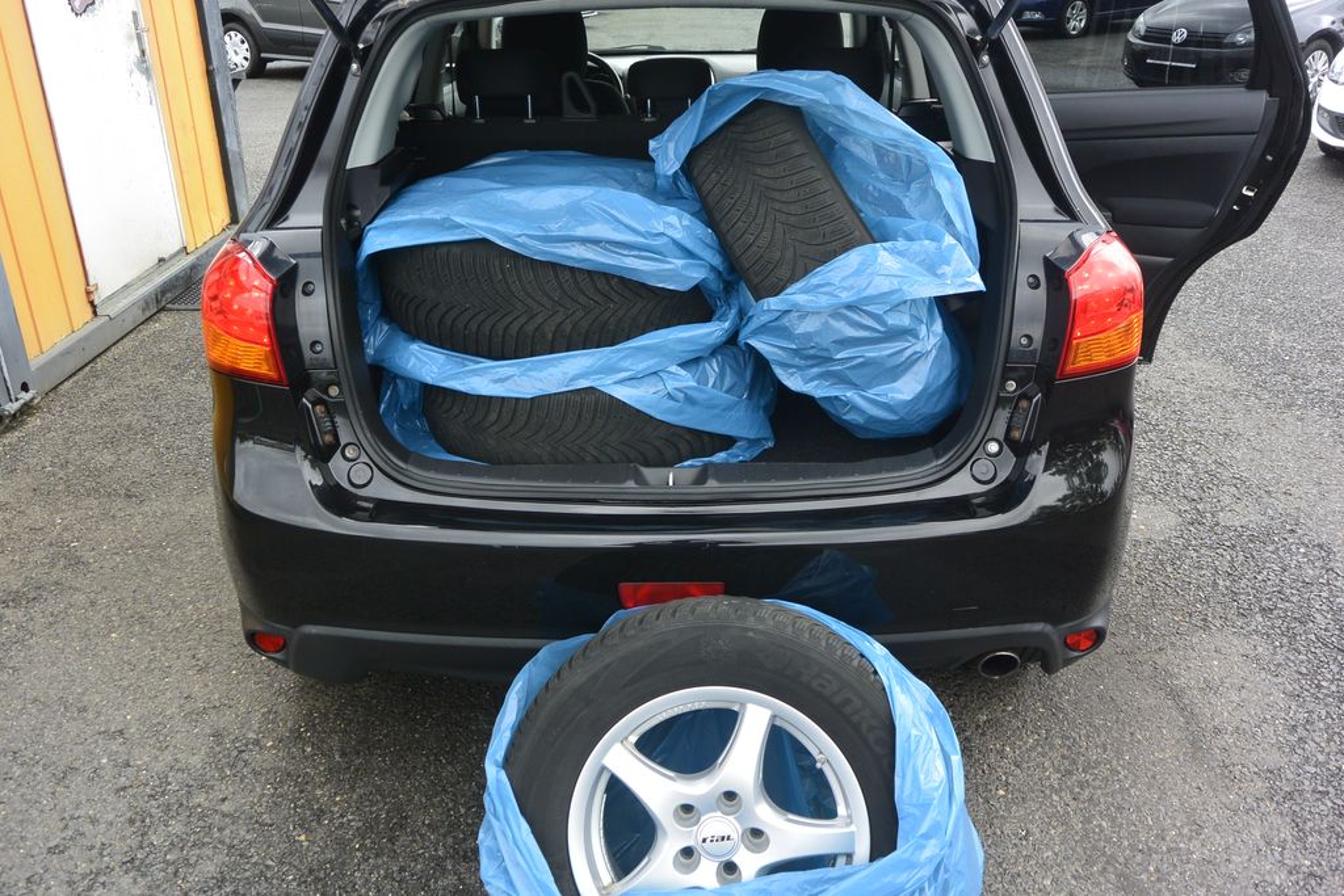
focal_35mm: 29
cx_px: 672
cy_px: 448
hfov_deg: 63.7
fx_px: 1083
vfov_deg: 45.0
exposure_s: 1/250
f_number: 4
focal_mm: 11
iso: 160
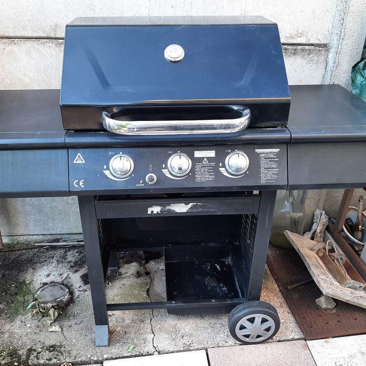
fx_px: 371
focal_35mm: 31
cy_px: 183
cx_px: 179
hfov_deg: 52.5
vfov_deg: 52.5
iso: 80
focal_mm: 3.93
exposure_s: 1/100
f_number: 1.7
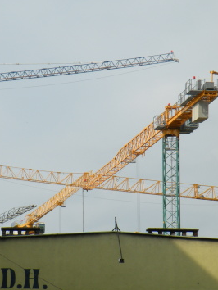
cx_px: 61
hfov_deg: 8.3
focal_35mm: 179
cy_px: 183
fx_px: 1501
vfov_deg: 11.0
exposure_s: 1/242
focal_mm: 21
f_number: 7.1
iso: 64
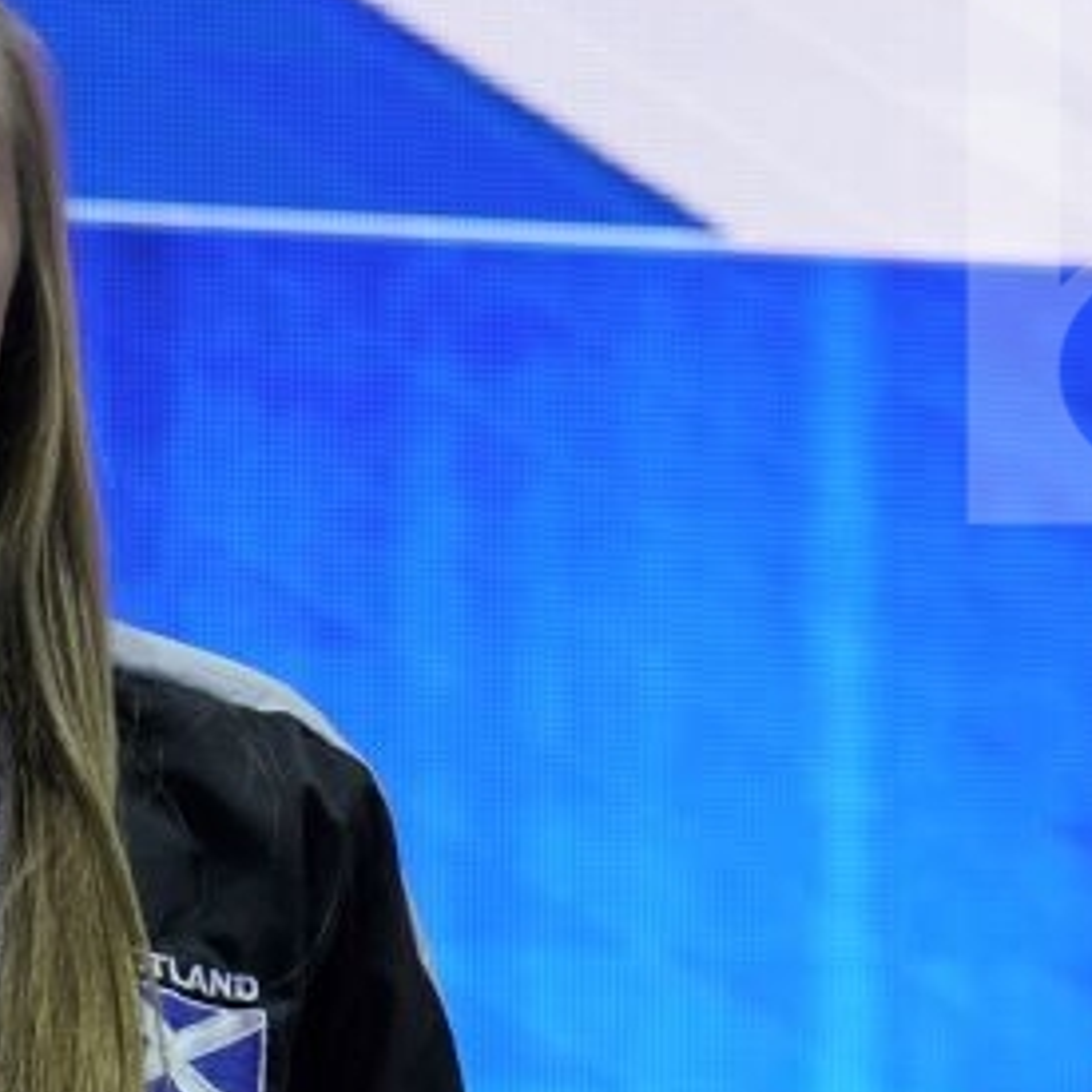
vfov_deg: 2.4
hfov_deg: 2.4
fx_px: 26518
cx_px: 1338
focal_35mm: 743
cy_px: 1569
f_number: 2.8
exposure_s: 1/250
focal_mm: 200
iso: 200
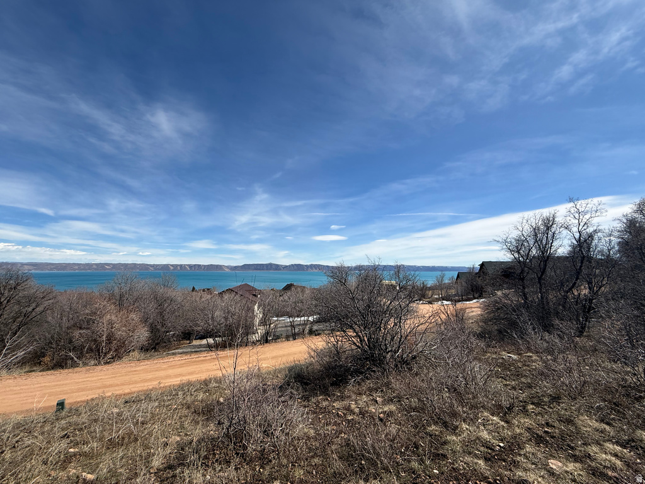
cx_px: 322
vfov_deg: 85.7
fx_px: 261
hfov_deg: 102.1
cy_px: 242
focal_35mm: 14
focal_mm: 2.22
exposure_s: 1/3663
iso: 50
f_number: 2.2
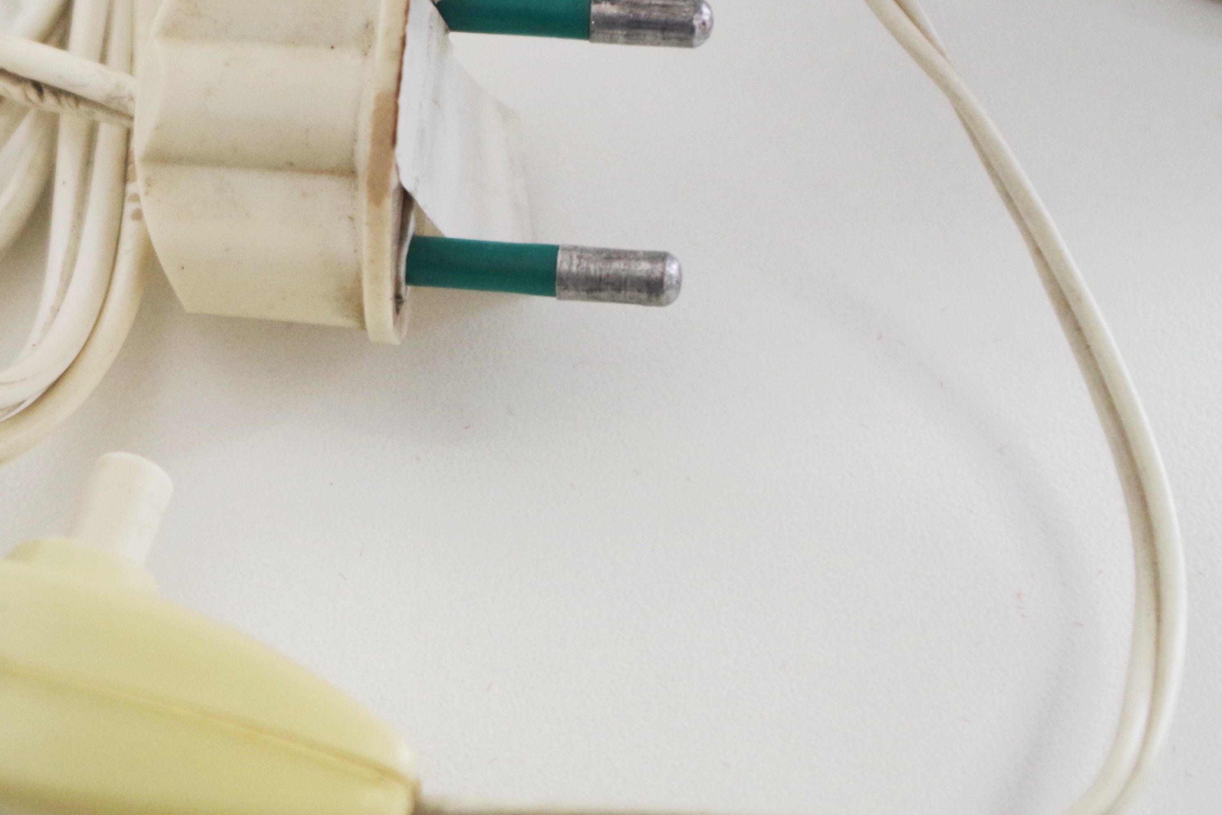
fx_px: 3904
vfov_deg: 11.9
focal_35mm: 115
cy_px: 226
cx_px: 35
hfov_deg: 17.4
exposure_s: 1/80
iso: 800
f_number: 4.5
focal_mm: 37.5
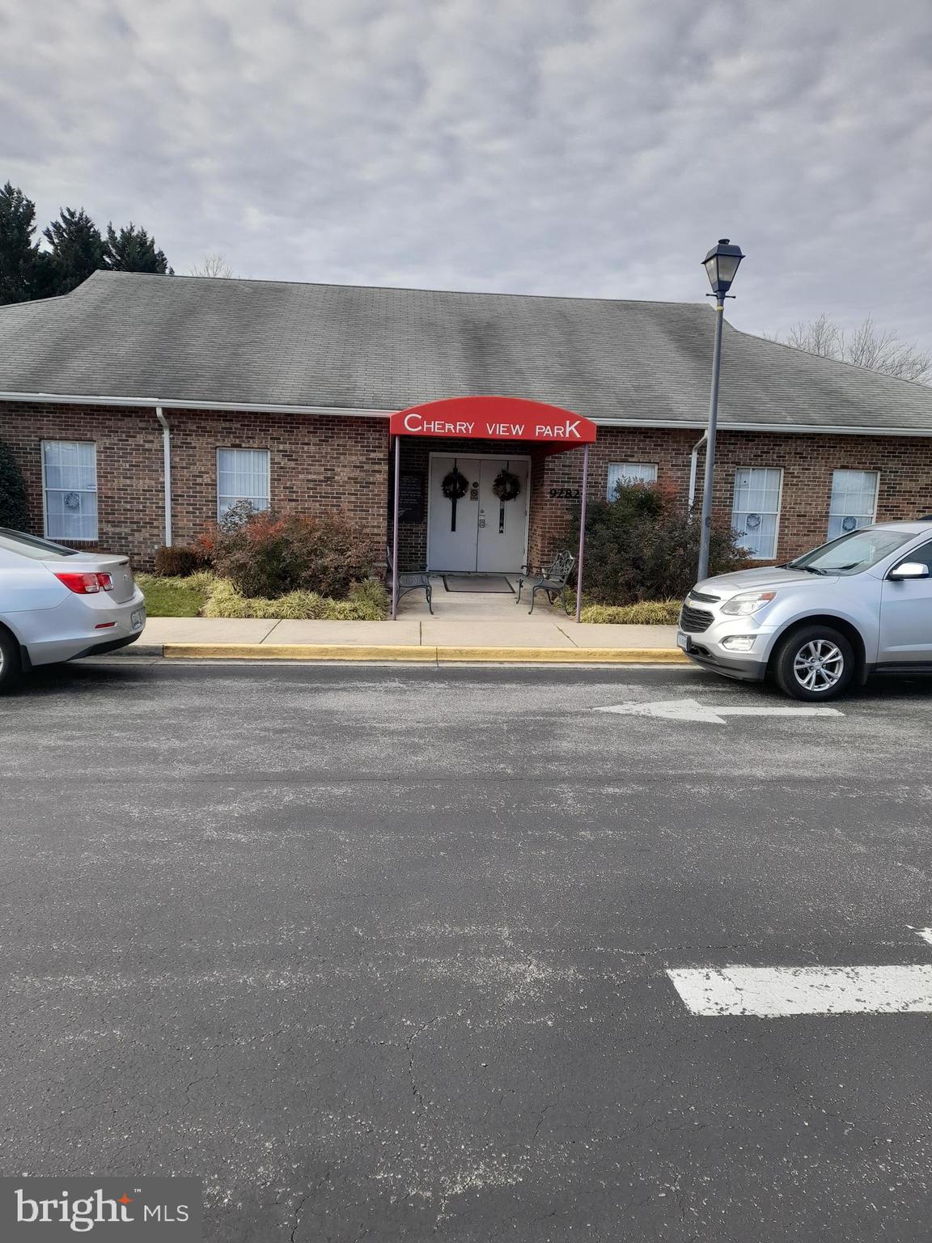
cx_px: 466
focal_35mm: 25
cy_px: 622
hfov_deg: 54.9
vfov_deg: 69.4
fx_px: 897
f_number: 2
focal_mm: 4.6
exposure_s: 1/354
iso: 20
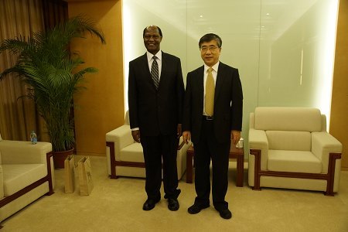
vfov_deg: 43.6
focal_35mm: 30
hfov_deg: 61.9
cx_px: 174
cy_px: 116
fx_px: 290
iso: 1600
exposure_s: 1/100
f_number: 4.5
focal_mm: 20
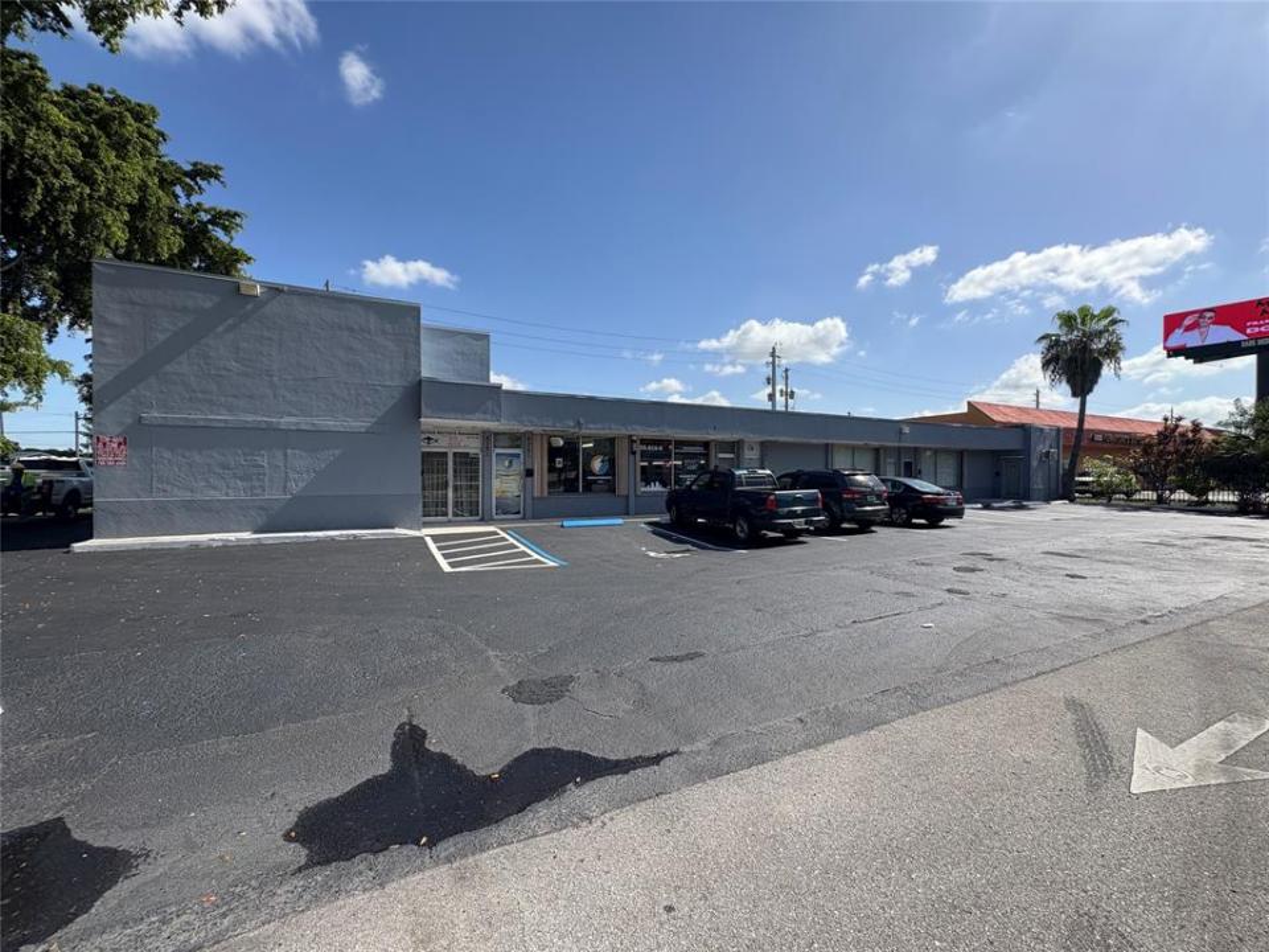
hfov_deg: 102.1
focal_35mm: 14
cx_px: 634
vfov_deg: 85.7
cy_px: 476
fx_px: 513
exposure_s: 1/1789
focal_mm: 2.22
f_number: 2.2
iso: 50
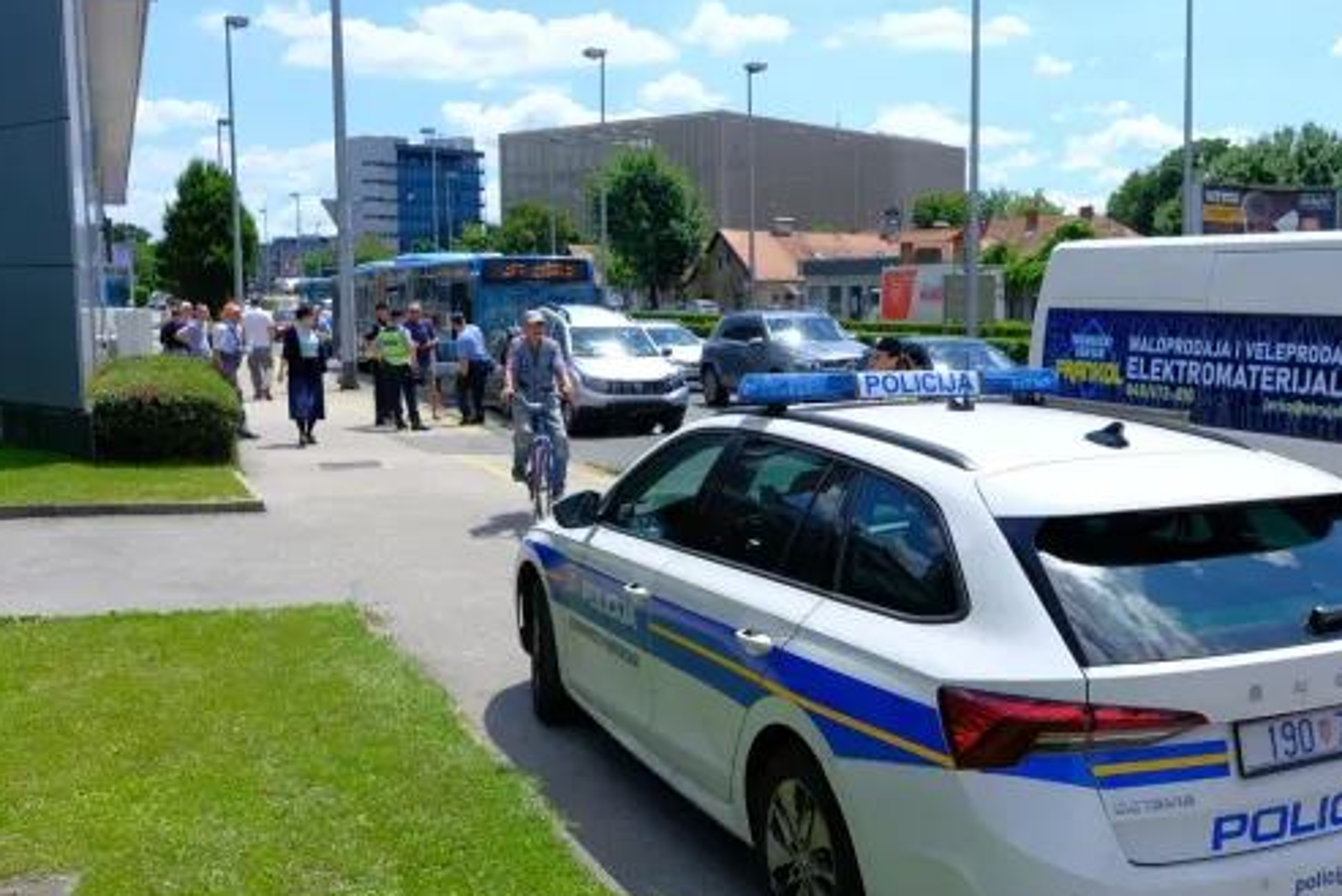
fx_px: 1380
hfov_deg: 50.6
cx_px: 931
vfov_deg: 36.0
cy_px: 443
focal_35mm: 37
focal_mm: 16
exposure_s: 1/1250
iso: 200
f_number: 4
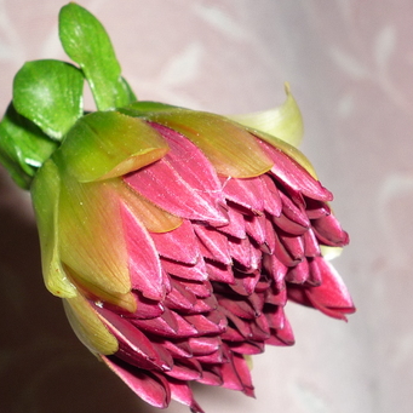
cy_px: 223
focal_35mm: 83
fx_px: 1120
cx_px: 161
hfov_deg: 20.9
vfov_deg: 20.9
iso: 100
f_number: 3.8
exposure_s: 1/30
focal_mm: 6.3
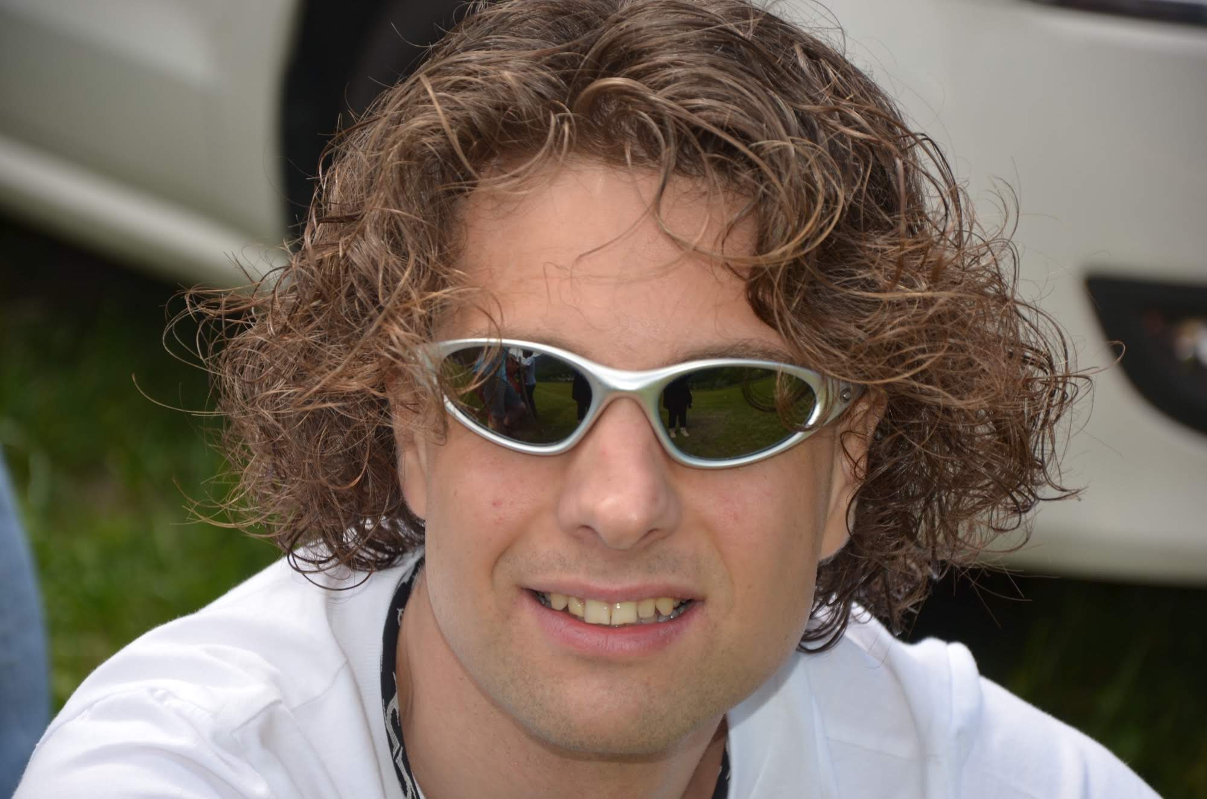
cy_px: 400
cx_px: 604
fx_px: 5270
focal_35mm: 158
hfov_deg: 13.1
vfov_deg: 8.7
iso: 100
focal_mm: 105
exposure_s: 1/250
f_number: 5.6
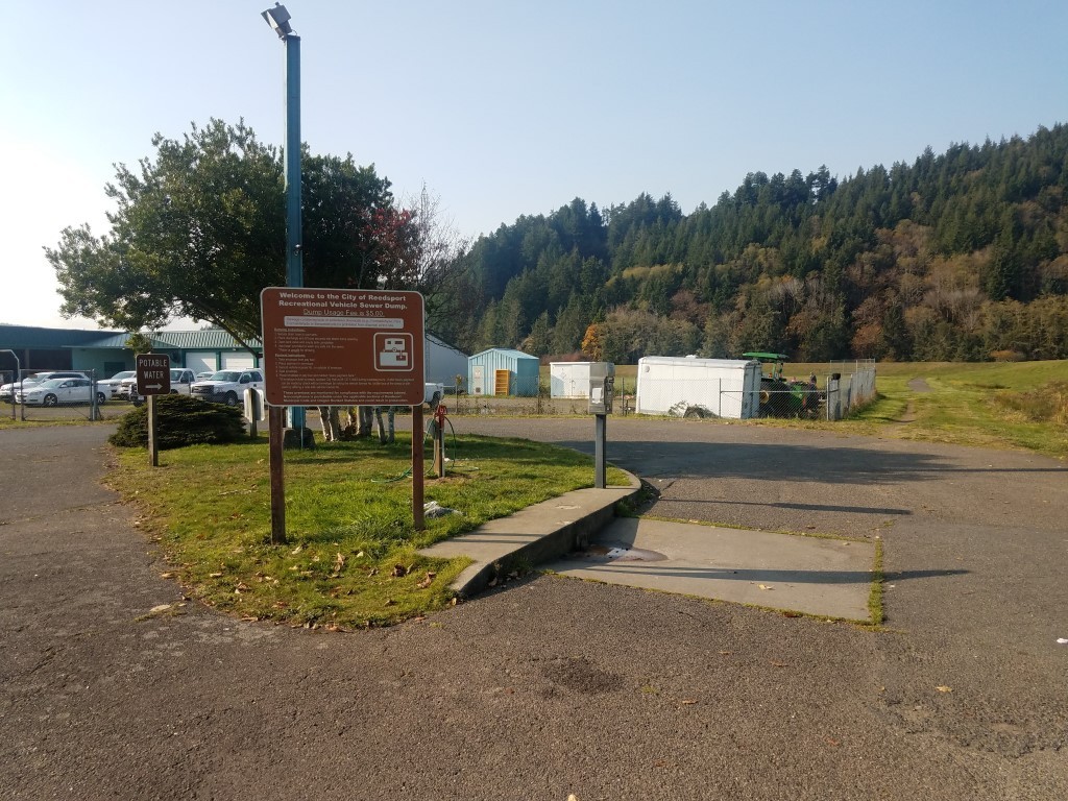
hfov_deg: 67.3
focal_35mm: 26
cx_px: 534
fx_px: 802
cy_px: 400
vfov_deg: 53.1
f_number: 1.7
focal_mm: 4.2
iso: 40
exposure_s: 1/1532
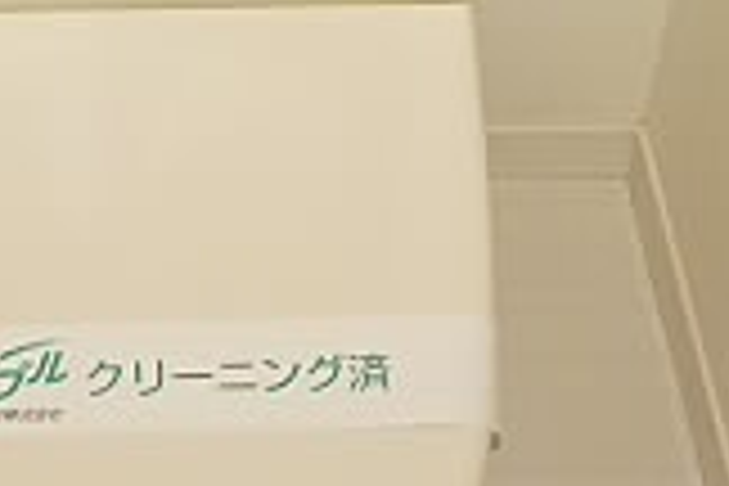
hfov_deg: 17.8
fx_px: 2313
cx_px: 173
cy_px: -40
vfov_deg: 11.8
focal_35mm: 114
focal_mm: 17
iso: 3200
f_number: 3.5
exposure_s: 1/100
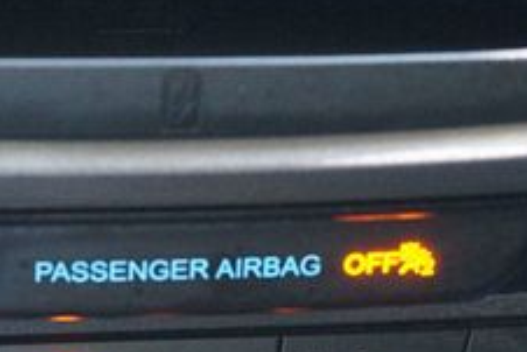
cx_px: 107
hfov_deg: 15.5
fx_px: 1925
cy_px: 431
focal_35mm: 131
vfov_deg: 10.3
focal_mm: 31
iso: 3200
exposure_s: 1/50
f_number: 5
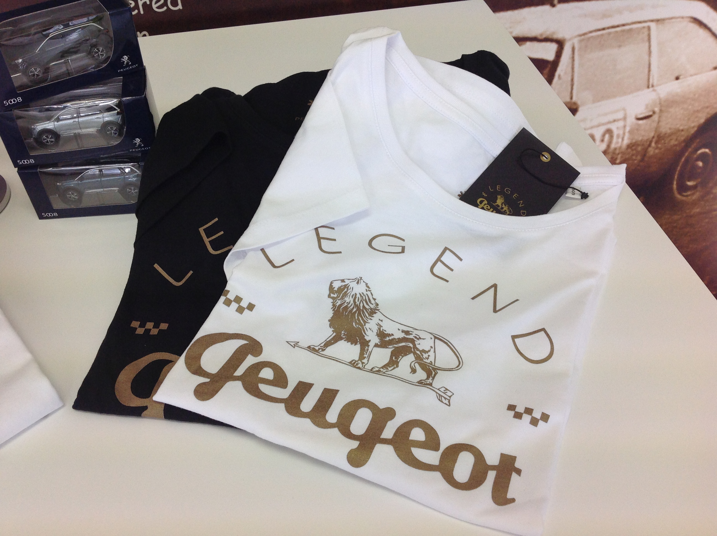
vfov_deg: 40.6
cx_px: 358
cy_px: 268
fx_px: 724
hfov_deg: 52.7
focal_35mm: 35
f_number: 2.4
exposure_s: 1/120
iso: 100
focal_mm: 4.28
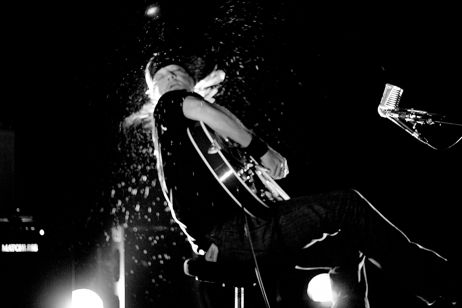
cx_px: 231
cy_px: 154
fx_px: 962
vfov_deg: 18.2
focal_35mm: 75
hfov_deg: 27.0
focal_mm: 50
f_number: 1.4
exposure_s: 1/125
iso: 1600
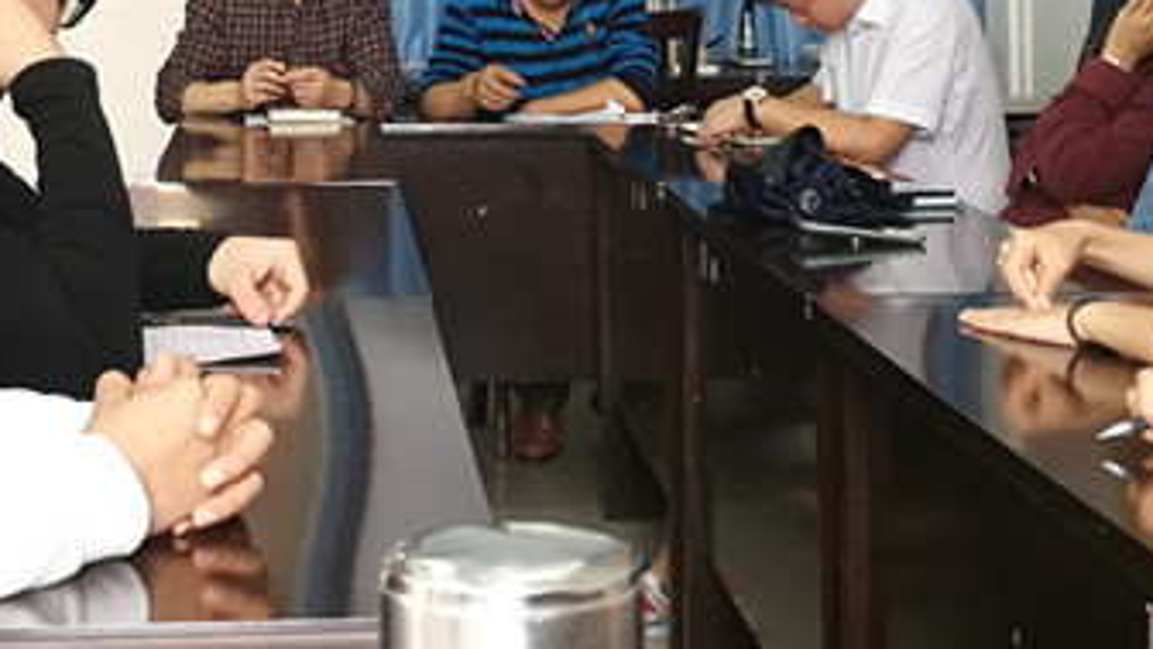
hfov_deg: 26.2
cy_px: -132
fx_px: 2476
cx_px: 491
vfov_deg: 14.4
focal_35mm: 81
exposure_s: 1/33.3
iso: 125
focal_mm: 4.5
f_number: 2.2
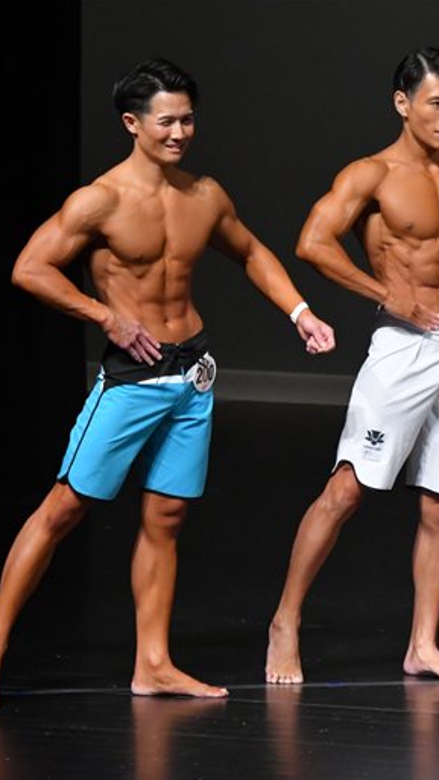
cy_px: 389
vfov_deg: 4.3
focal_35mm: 498
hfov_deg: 2.4
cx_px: 282
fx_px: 10294
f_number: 5.6
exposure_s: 1/400
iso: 5000
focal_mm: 210
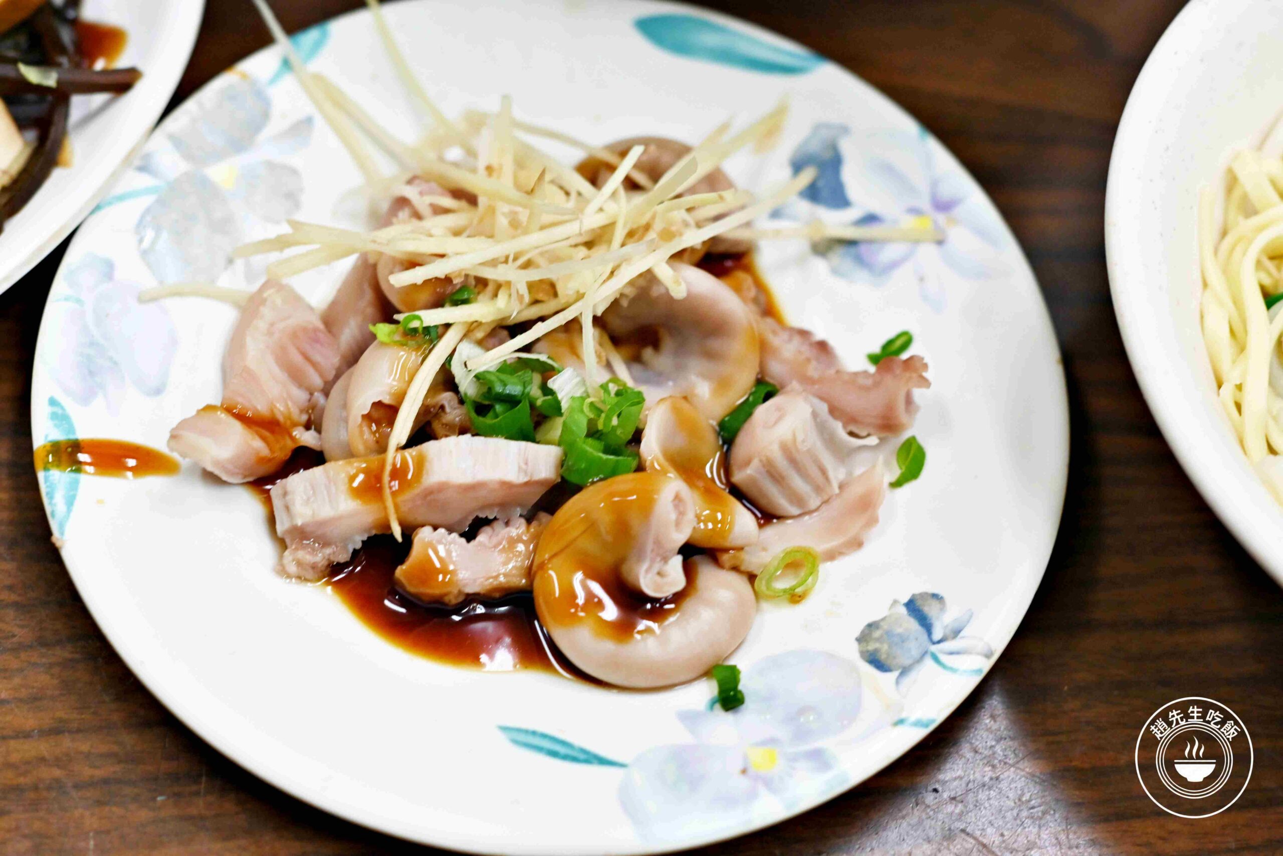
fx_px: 2673
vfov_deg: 18.2
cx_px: 642
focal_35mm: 75
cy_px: 428
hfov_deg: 27.0
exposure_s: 1/160
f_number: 3.2
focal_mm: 50
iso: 560
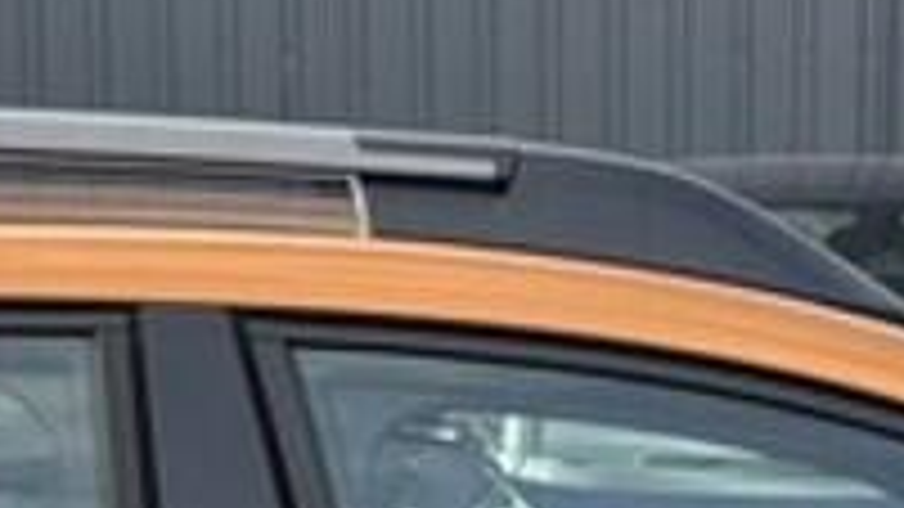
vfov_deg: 5.8
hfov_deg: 10.6
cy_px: 1097
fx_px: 4865
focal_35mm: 203
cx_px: 526
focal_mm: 5.96
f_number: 1.6
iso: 50
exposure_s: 1/481
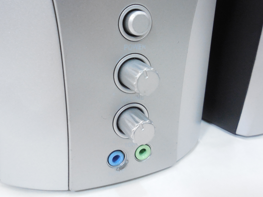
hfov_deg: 56.8
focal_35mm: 32
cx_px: 135
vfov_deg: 44.0
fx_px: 243
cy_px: 81
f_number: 3.5
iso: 800
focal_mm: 4.6
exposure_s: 1/200
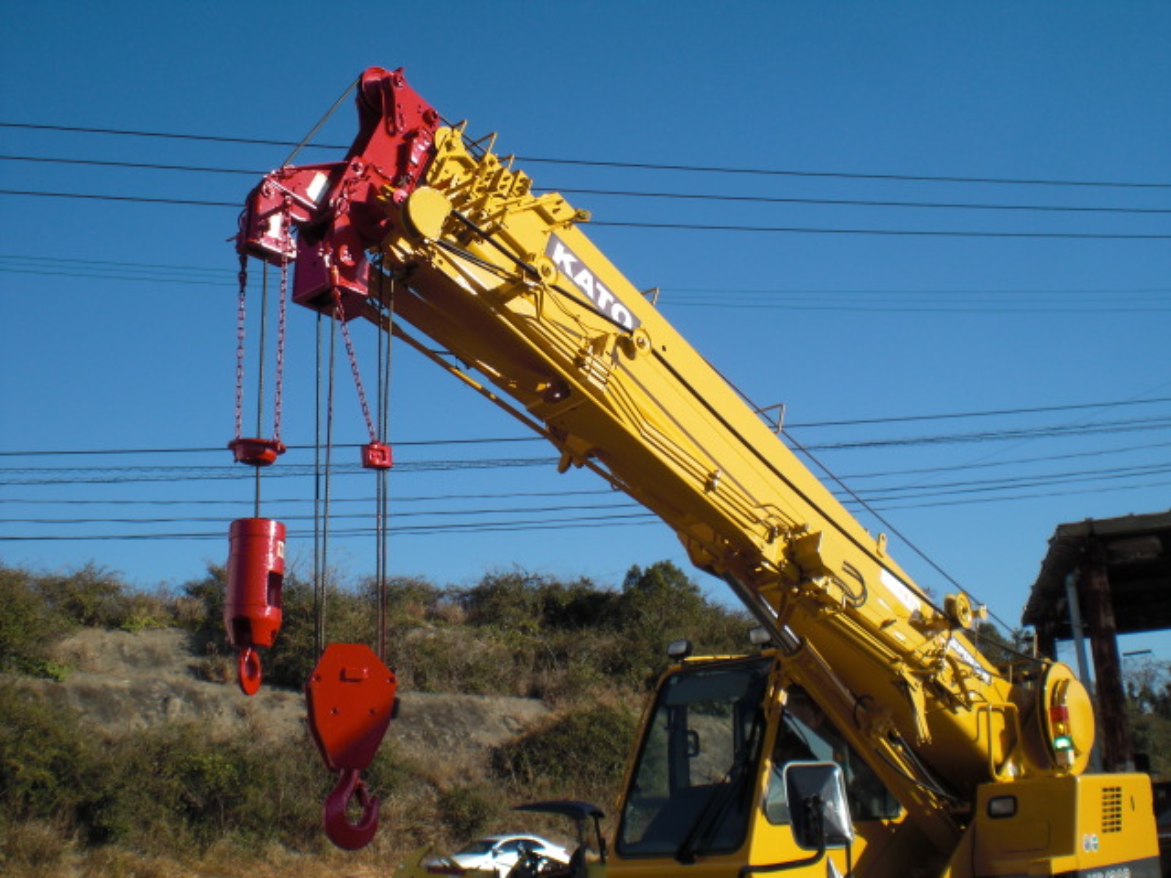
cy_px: 439
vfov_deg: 37.7
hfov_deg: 49.0
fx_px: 1285
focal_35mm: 38
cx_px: 586
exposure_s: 1/320
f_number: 5.6
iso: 64
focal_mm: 6.3
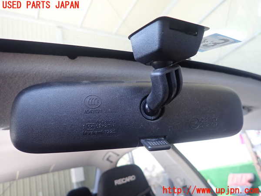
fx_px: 188
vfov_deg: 54.9
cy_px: 98
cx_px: 130
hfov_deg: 69.4
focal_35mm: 25
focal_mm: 4.5
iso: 320
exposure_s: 1/30
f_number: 2
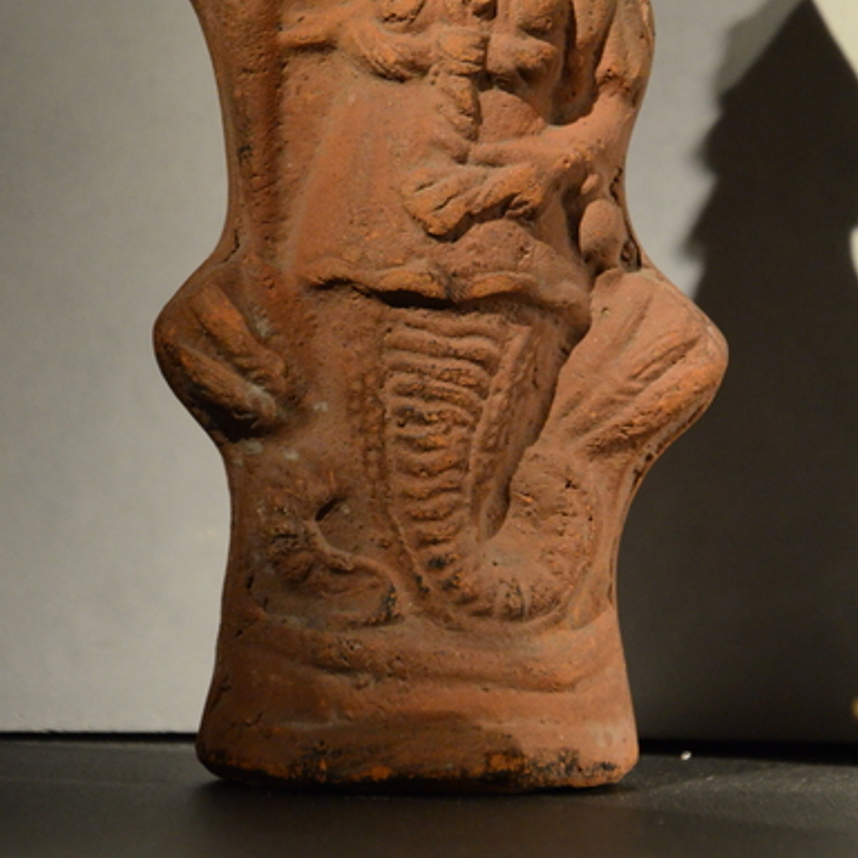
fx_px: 5300
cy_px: 197
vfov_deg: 9.2
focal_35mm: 189
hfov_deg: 9.3
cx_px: 449
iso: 2500
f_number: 5.6
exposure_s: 1/60
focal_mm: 86
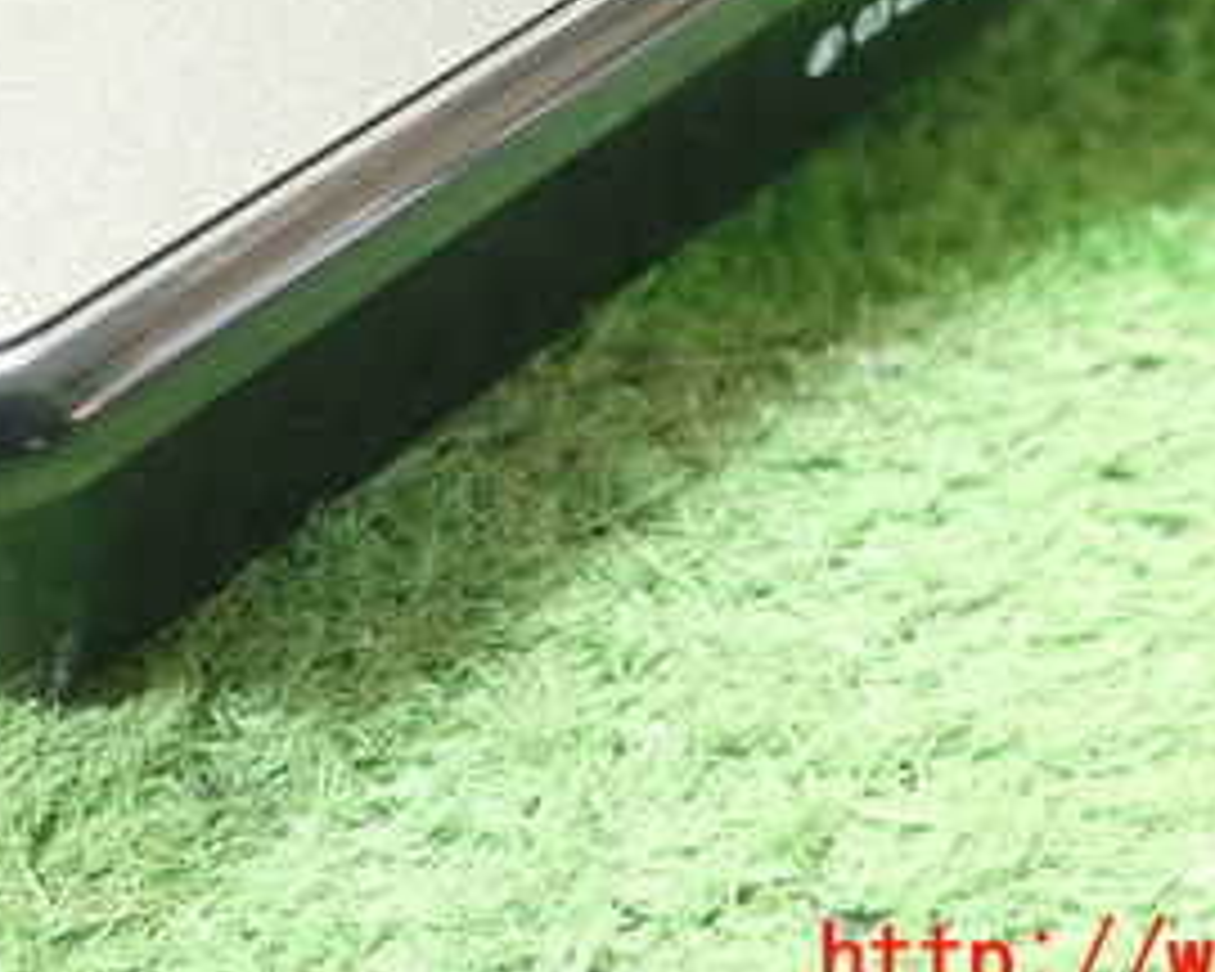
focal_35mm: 65
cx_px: 486
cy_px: 9
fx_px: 2337
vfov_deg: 22.6
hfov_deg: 29.1
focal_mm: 5.5
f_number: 2.3
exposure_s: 1/80
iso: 800
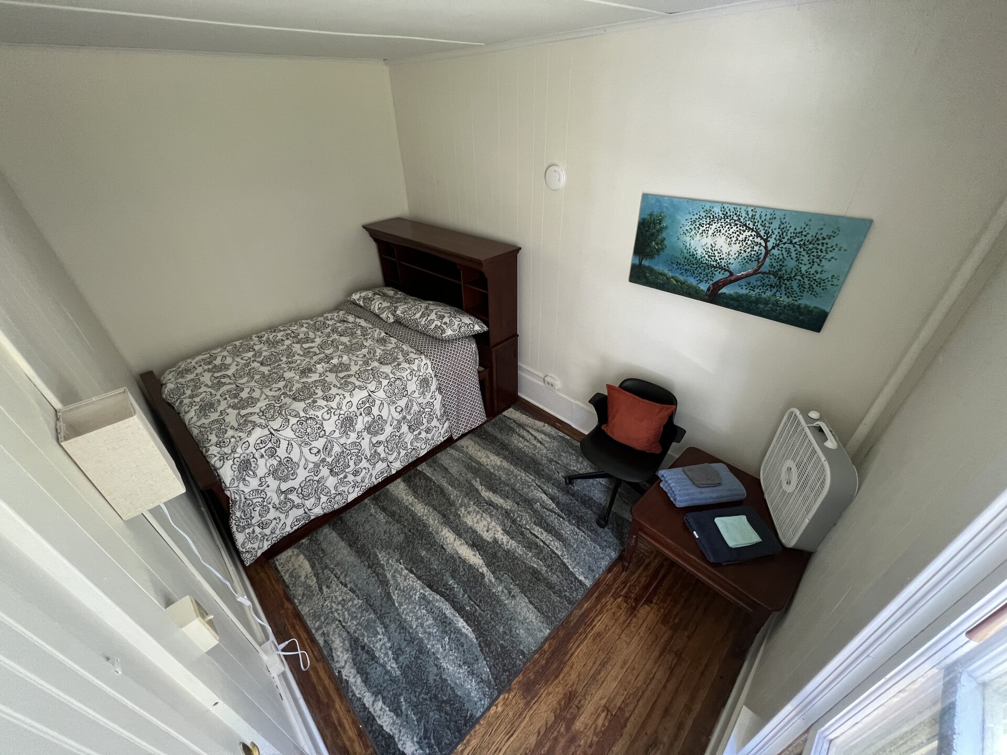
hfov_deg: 106.2
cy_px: 378
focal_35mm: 13
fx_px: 378
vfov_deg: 89.9
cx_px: 504
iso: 320
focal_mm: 1.57
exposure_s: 1/60
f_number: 1.8
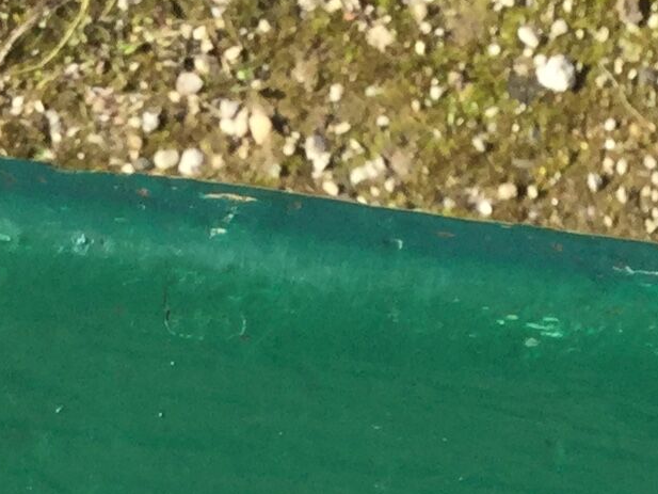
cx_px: 307
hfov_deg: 12.0
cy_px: 959
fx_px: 3118
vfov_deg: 8.6
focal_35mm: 164
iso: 25
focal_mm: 3.3
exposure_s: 1/586
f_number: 2.4
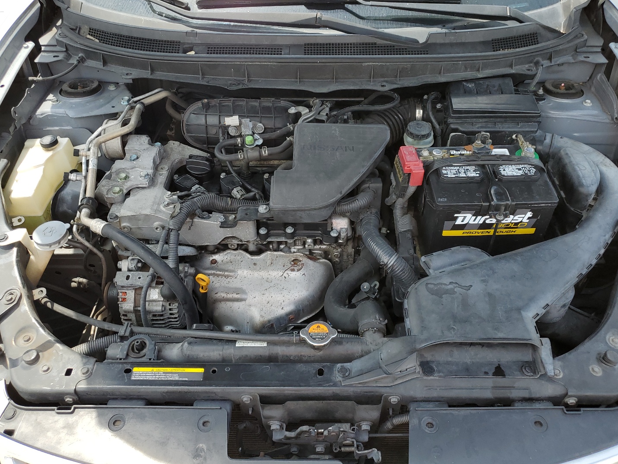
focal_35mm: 29
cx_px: 318
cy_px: 222
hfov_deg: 61.6
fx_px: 518
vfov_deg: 48.2
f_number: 1.5
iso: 50
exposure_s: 1/1111
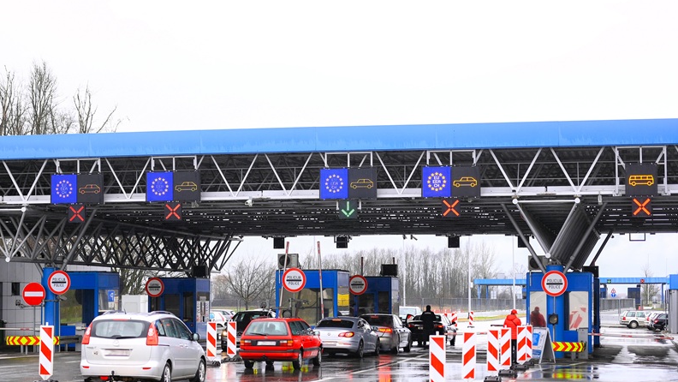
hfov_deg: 28.6
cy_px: 218
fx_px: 1331
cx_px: 339
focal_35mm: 74
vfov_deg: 16.3
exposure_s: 1/800
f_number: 3.2
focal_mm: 70
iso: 400
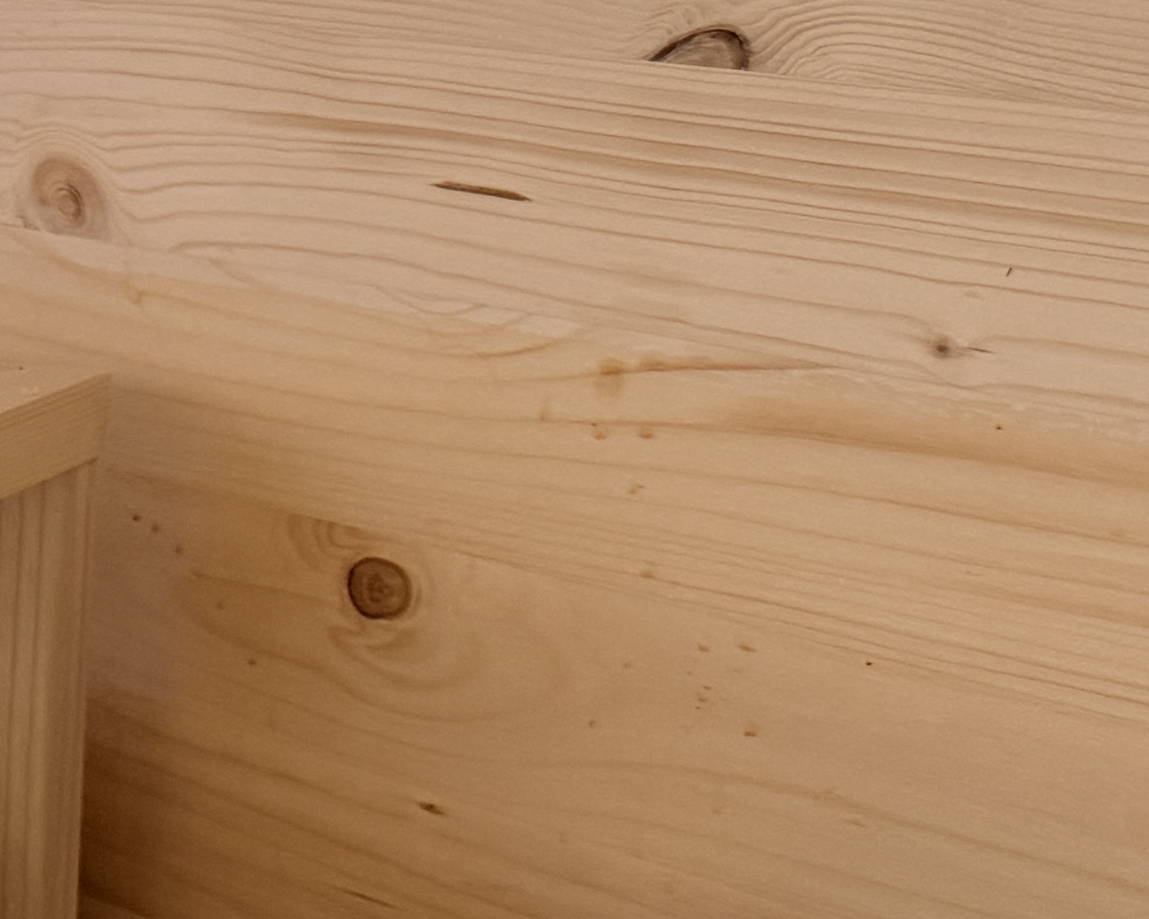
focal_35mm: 96
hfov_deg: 17.3
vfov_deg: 16.0
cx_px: -744
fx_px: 3264
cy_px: 576
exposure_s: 1/56
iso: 400
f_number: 1.78
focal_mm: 6.76
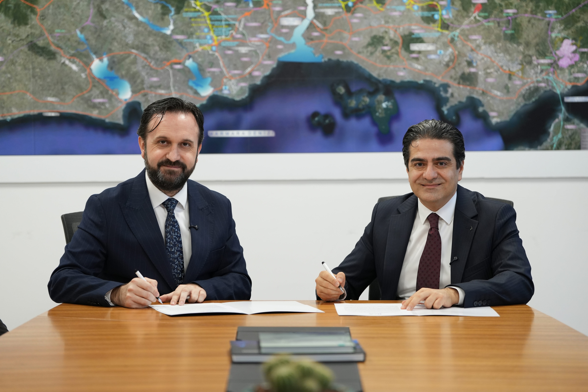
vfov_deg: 10.9
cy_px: 196
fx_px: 2058
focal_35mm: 126
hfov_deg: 16.3
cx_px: 294
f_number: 2.8
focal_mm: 126
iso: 1600
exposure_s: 1/200
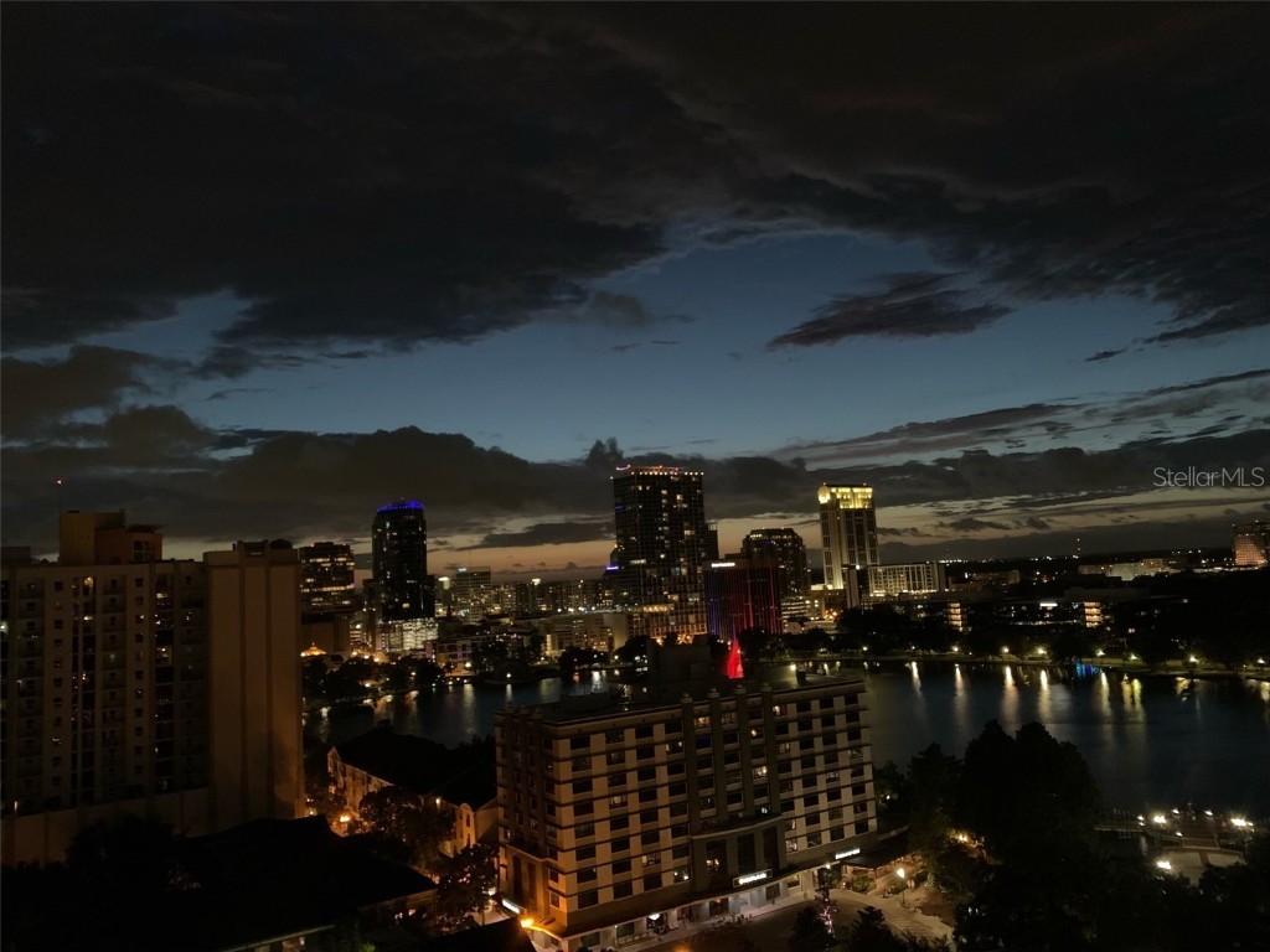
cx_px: 635
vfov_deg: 53.1
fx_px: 954
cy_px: 476
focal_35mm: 26
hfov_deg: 67.3
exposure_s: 1/24
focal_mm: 4.25
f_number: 1.8
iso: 640
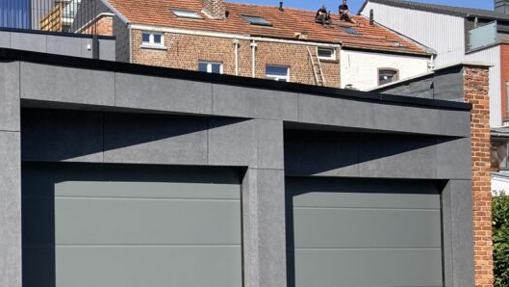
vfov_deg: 20.2
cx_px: 40
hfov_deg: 33.4
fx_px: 797
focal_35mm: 59
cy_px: 231
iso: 20
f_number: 1.8
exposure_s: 1/1845
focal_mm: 3.99
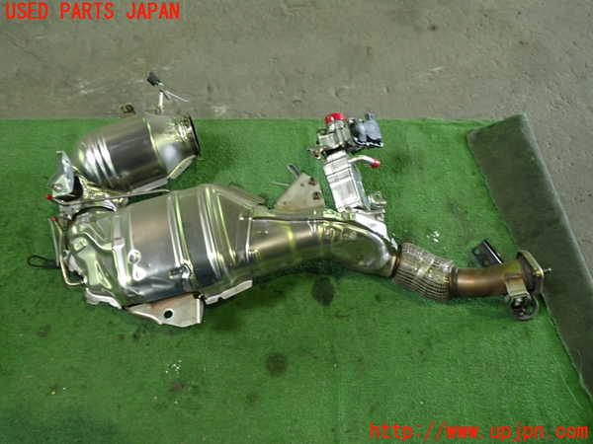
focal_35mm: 30
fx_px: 514
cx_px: 296
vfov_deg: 46.8
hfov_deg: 60.0
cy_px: 222
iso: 400
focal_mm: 5.4
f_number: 2.3
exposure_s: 1/30
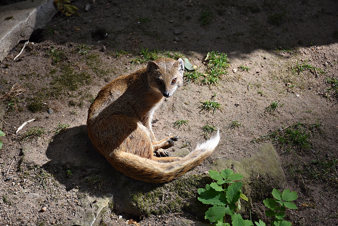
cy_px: 113
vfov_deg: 13.0
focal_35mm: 105
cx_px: 169
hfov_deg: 19.5
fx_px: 986
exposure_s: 1/500
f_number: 5.6
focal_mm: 70
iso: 220
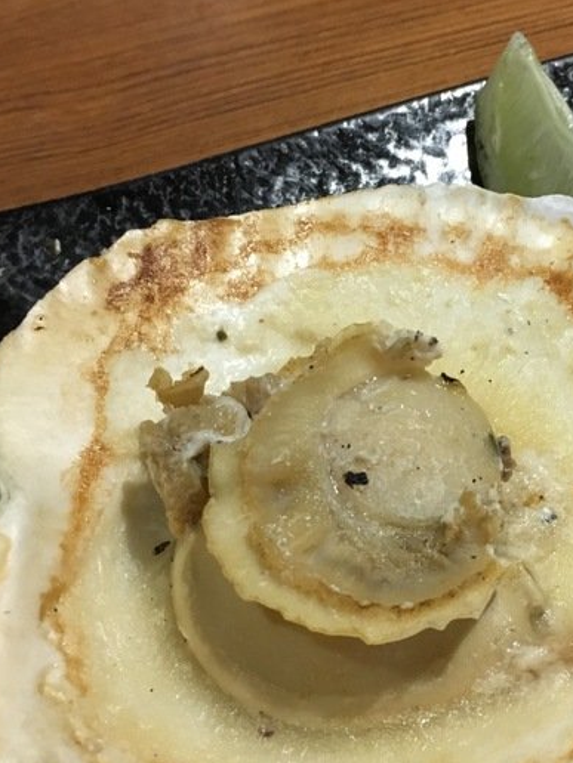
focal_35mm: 45
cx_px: 407
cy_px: 420
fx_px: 993
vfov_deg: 42.0
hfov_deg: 31.8
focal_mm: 4.15
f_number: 2.2
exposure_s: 1/30
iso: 200
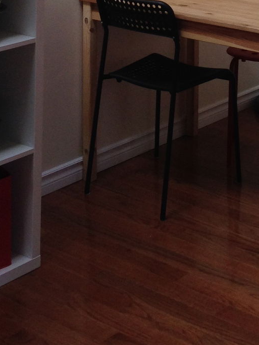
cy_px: -161
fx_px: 1027
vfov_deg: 17.3
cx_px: 151
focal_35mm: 103
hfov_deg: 14.4
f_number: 2.4
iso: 80
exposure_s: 1/120
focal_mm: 4.12
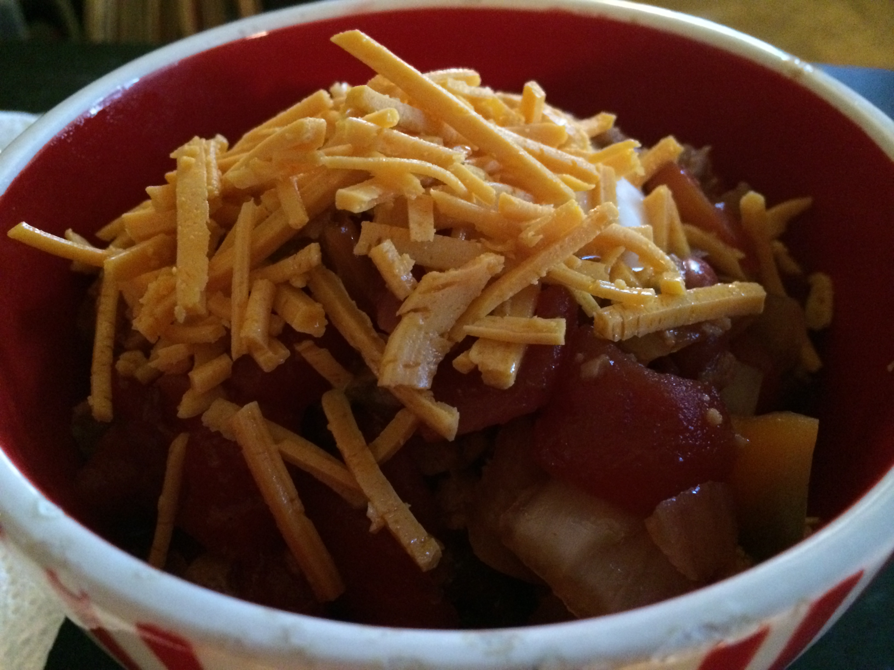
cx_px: 447
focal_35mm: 30
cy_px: 335
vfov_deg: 46.8
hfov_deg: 60.0
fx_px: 775
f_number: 2.2
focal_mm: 4.12
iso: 500
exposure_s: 1/15
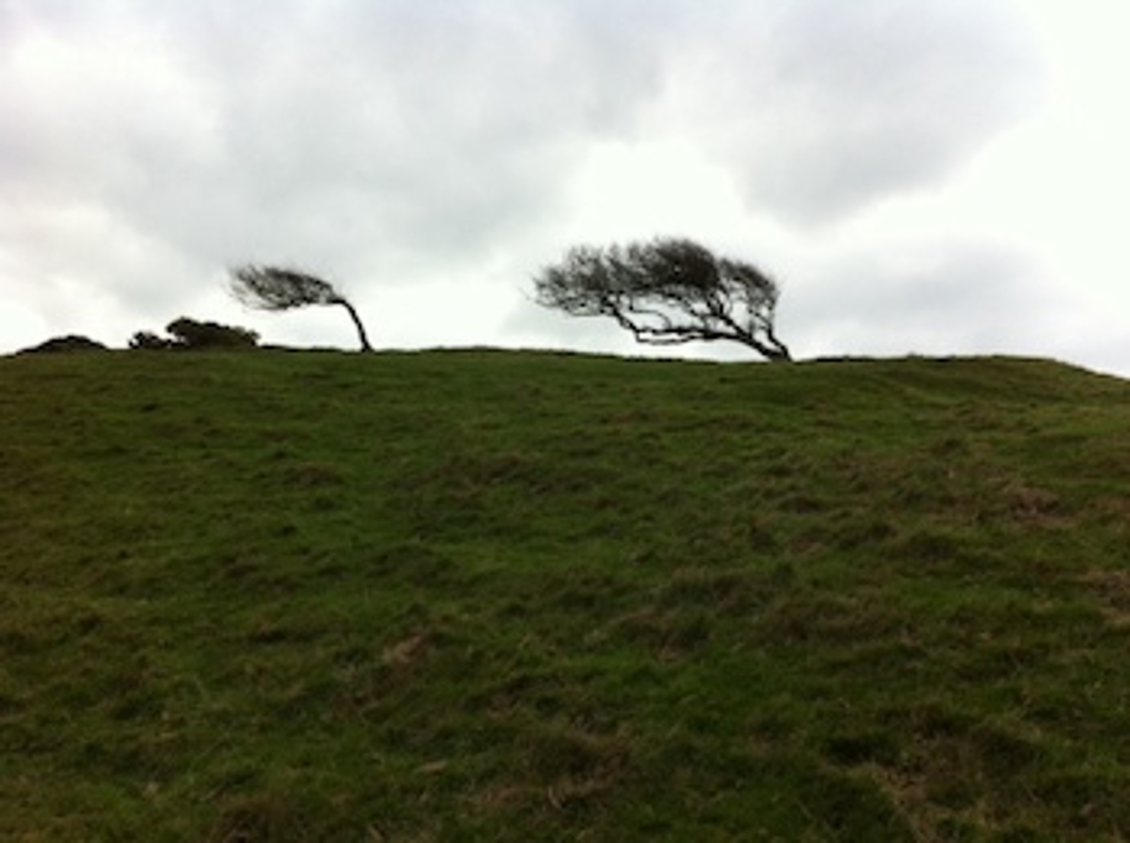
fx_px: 1140
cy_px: 422
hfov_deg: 52.7
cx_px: 565
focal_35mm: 35
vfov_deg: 40.6
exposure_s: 1/314
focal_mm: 3.85
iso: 80
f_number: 2.8
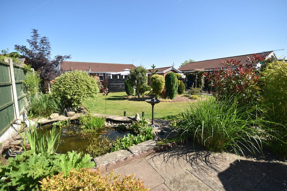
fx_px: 120
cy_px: 96
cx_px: 144
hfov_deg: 100.4
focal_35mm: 15
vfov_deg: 77.3
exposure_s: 1/200
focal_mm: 10
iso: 100
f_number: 7.1
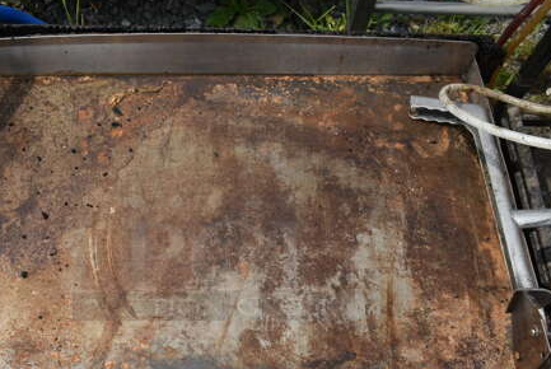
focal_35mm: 38
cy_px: 253
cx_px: 215
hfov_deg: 50.2
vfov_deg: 34.7
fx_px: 582
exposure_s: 1/250
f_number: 8
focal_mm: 18
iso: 100
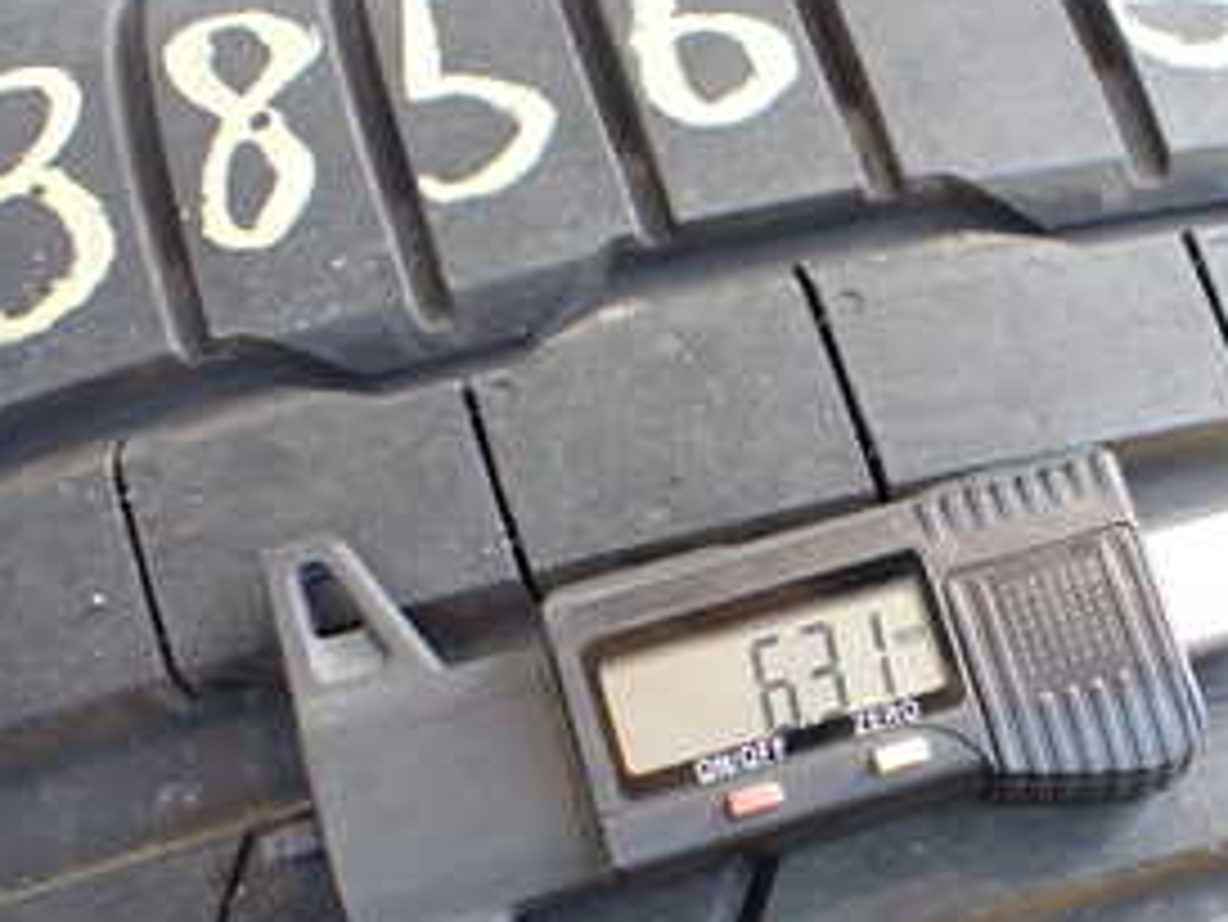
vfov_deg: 22.1
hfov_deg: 27.9
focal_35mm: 66
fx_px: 2342
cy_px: 661
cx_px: 1192
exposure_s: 1/125
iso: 800
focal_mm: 5.4
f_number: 2.3
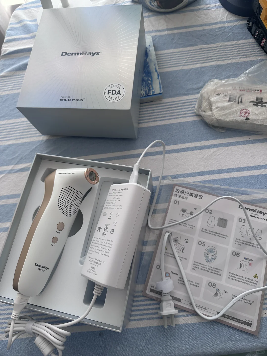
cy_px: 178
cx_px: 134
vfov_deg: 71.6
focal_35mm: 24
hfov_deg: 56.8
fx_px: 247
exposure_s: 1/393
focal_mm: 6.86
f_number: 1.78
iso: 80
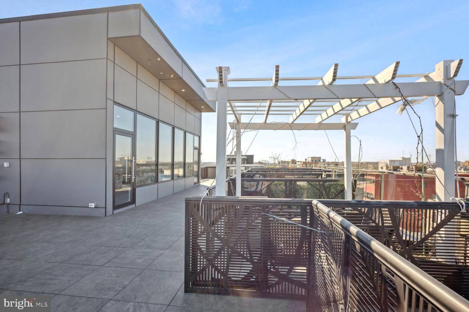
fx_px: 195
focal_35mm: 15
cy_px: 156
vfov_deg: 77.3
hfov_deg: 100.4
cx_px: 234
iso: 100
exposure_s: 1/100
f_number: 9
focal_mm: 15
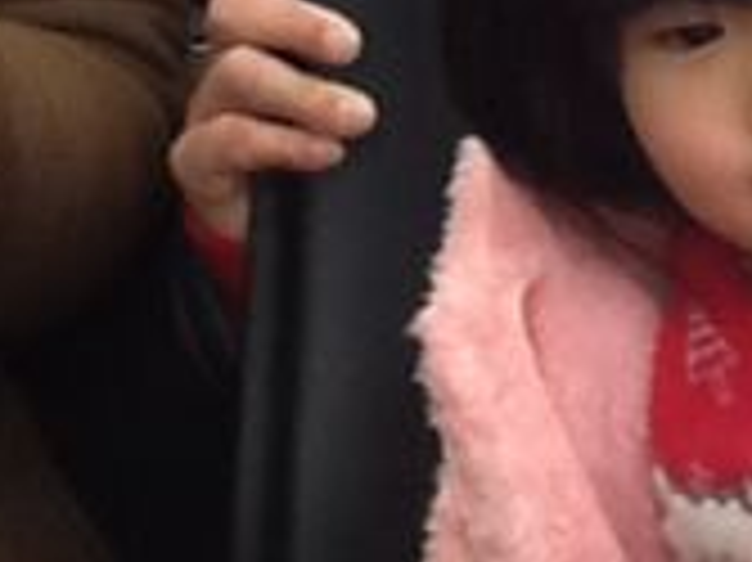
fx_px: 3430
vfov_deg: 9.0
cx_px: 311
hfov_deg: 12.5
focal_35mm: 158
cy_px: -436
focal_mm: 2.03
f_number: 2.4
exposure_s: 1/30
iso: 64
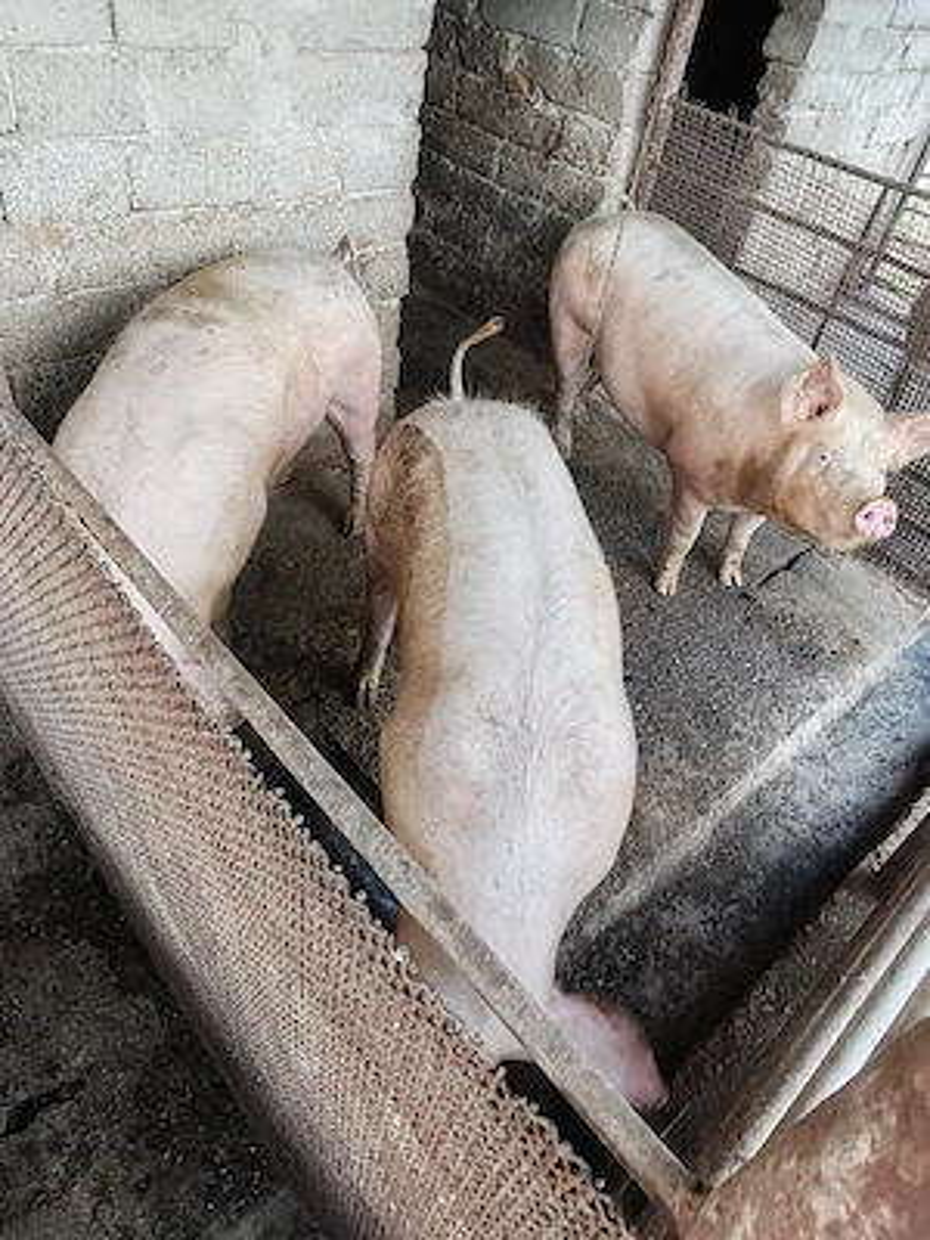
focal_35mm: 23
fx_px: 824
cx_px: 465
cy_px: 620
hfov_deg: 58.9
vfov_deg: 73.9
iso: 125
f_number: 2.2
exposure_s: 1/50
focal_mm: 1.96
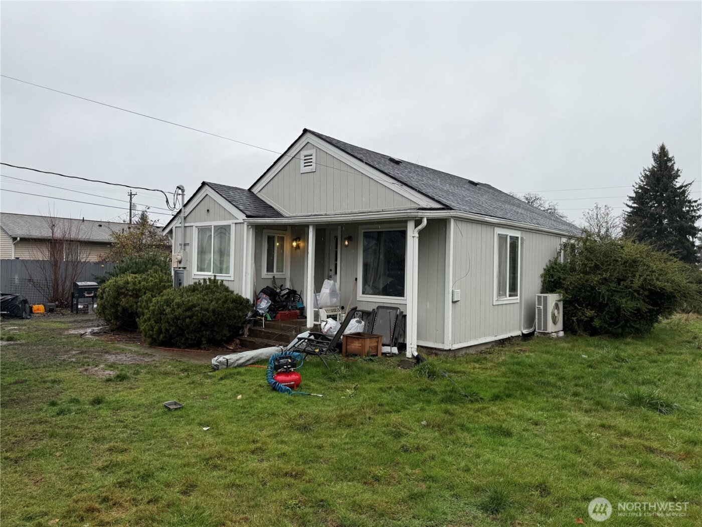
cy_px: 264
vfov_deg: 56.8
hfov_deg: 71.6
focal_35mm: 24
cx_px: 351
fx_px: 487
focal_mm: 6.76
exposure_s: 1/695
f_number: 1.78
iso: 80
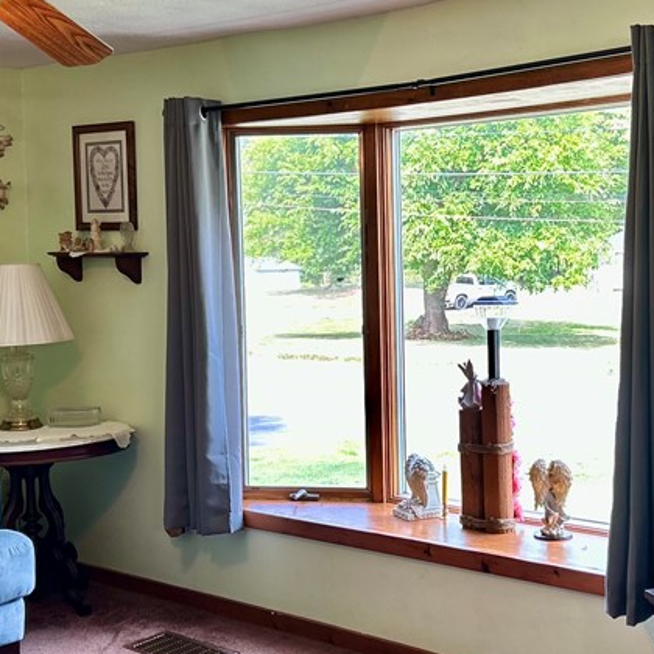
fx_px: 1197
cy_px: 299
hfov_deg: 30.4
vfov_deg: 30.5
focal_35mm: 56
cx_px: 411
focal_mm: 5.7
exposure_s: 1/120
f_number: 1.5
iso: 100
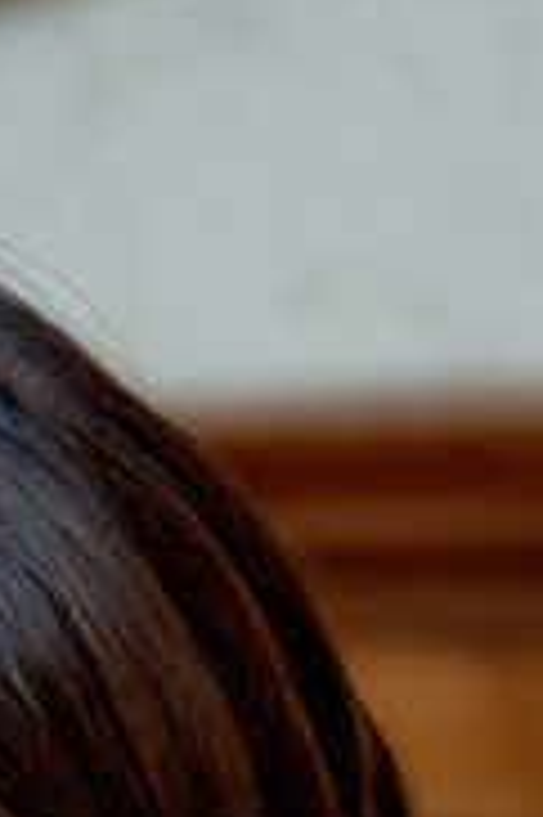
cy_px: 1634
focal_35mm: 295
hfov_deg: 4.6
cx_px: -197
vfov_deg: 6.8
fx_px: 6687
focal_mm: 70
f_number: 4
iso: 640
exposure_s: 1/400
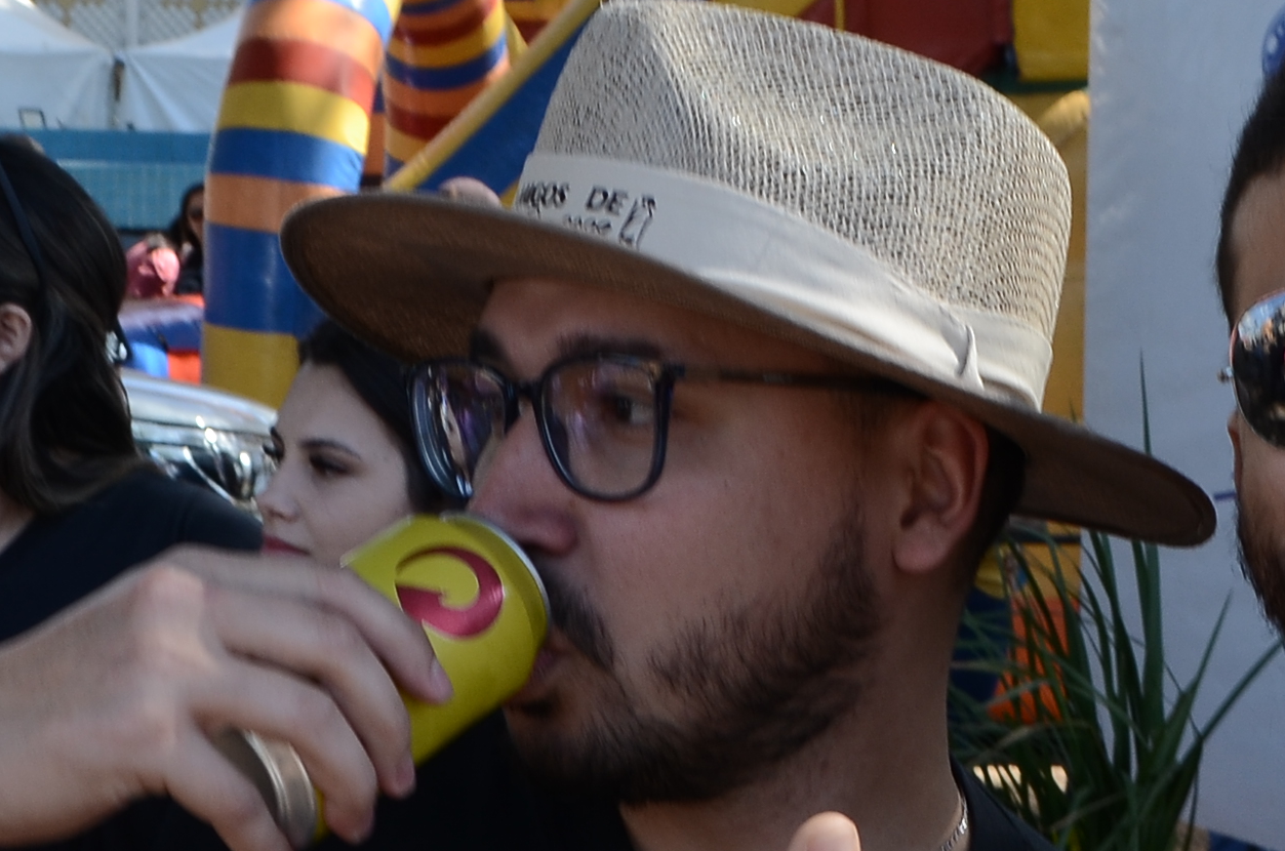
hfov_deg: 17.7
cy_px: 793
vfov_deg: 11.8
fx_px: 4096
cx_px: 1038
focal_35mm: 115
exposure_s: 1/60
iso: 200
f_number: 10
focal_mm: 26
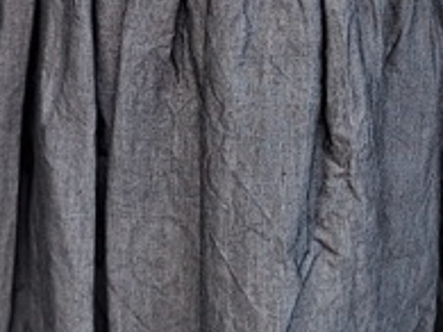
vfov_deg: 12.1
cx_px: 211
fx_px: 1509
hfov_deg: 16.7
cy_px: -141
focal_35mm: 118
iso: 40
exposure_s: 1/50
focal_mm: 5.54
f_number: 1.8
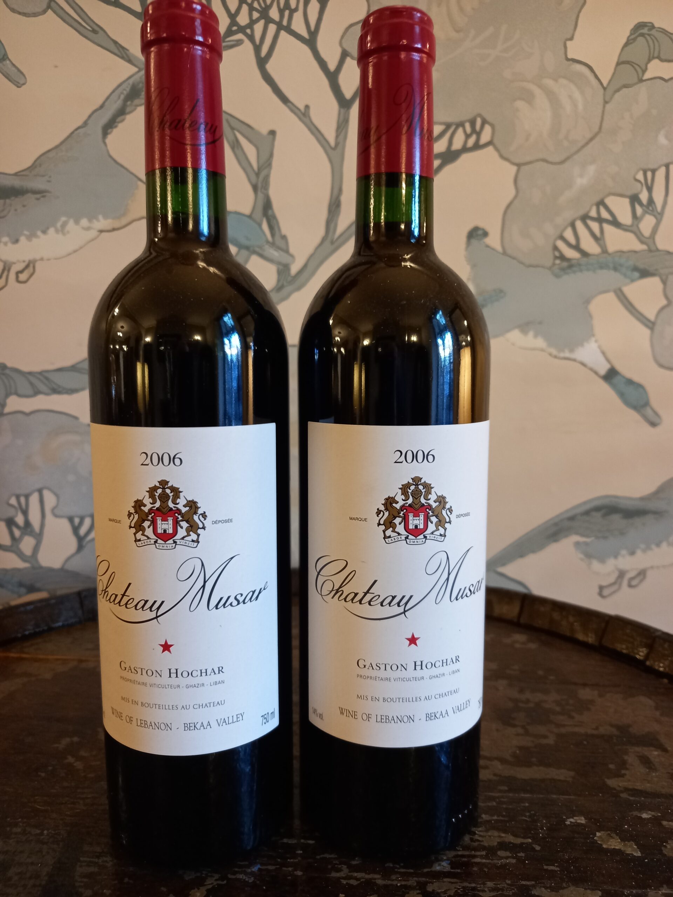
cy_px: 448
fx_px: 648
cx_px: 336
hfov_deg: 54.9
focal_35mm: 25
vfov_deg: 69.4
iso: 250
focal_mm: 4.6
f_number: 2
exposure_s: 1/24
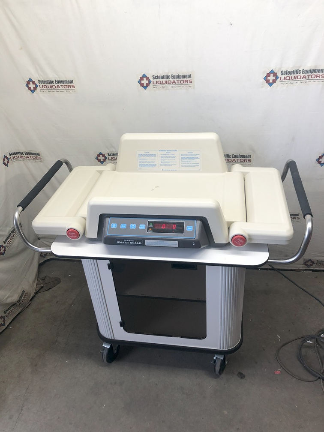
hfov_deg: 49.7
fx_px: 349
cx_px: 162
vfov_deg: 63.4
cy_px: 216
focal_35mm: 28
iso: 25
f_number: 1.8
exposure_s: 1/40
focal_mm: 3.99
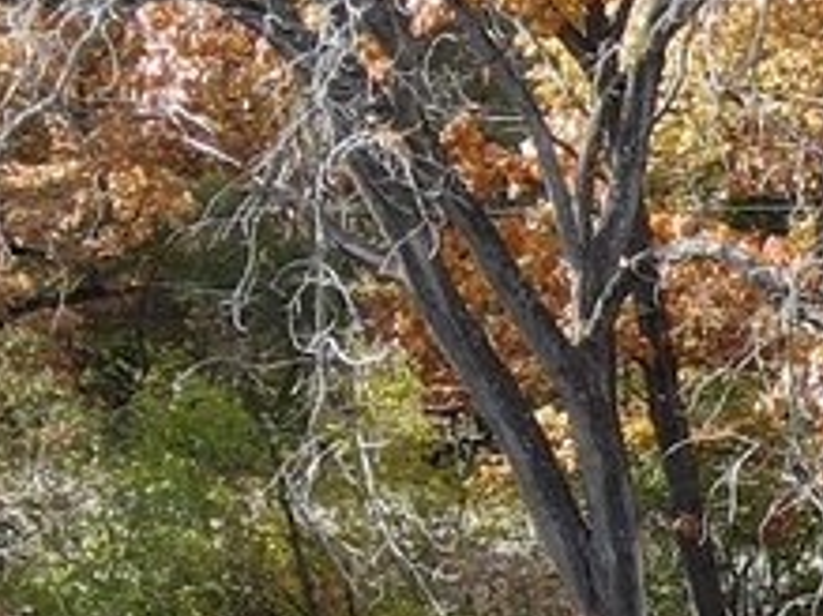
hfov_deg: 10.7
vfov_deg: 8.8
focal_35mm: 158
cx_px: 1962
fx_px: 3754
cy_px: 1296
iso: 100
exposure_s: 1/125
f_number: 2.8
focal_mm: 4.5
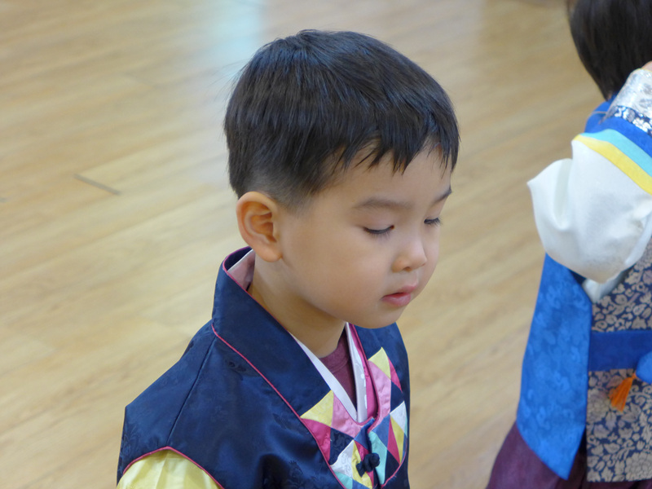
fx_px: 1695
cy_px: 244
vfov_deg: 16.4
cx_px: 326
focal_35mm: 90
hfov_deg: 21.8
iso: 400
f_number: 2.3
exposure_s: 1/80
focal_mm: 17.7
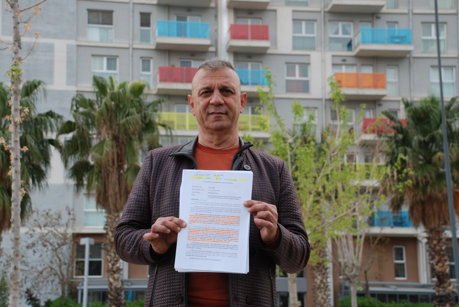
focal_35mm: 75
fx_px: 957
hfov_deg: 27.0
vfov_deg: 18.2
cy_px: 154
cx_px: 230
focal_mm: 50
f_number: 5.6
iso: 140
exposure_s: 1/125
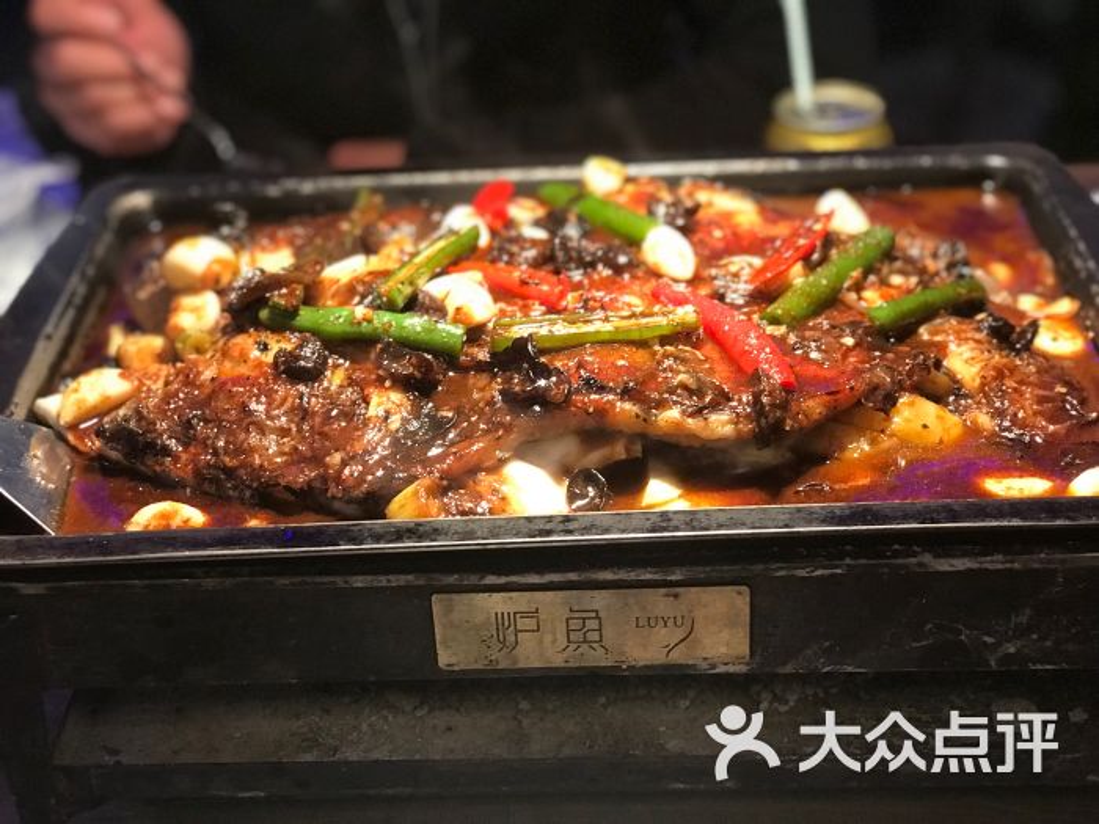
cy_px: 412
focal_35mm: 57
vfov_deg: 25.7
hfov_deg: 33.8
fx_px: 1810
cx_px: 550
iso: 400
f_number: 2.8
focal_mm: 6.6
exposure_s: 1/50
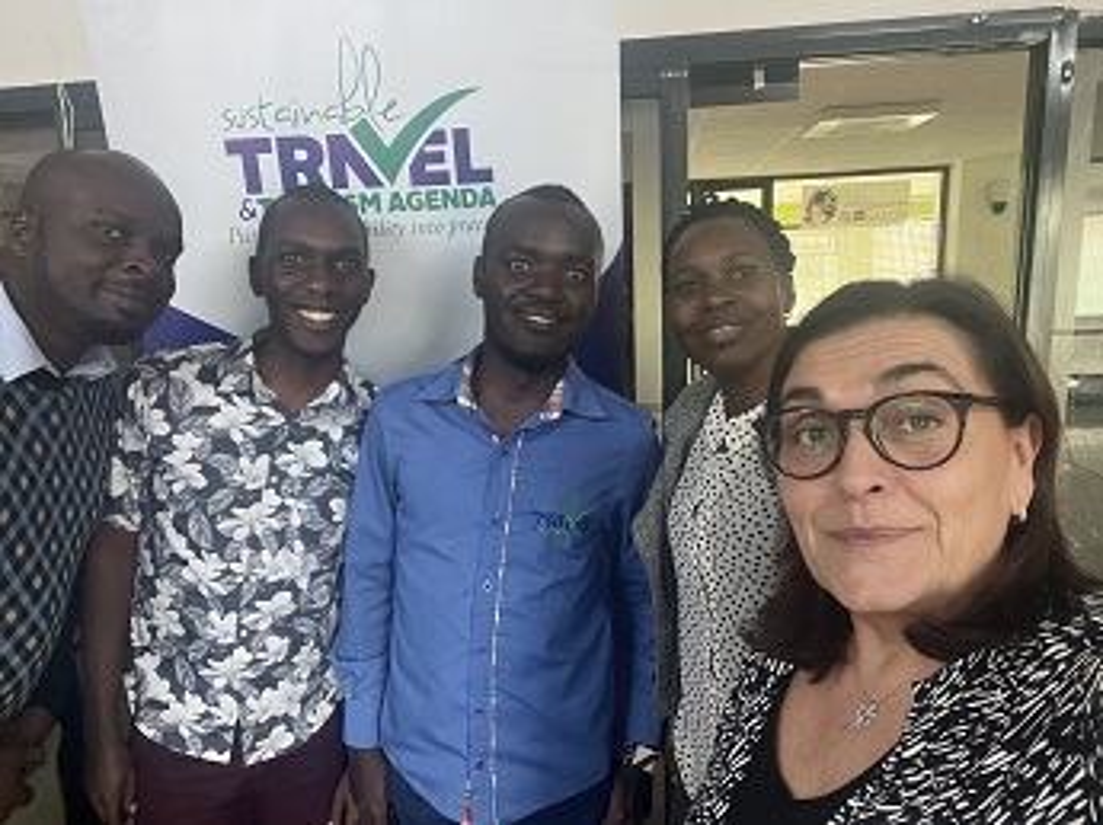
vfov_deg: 58.8
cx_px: 552
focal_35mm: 23
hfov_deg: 74.0
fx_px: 732
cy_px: 412
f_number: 2.2
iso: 320
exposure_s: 1/25
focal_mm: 2.71
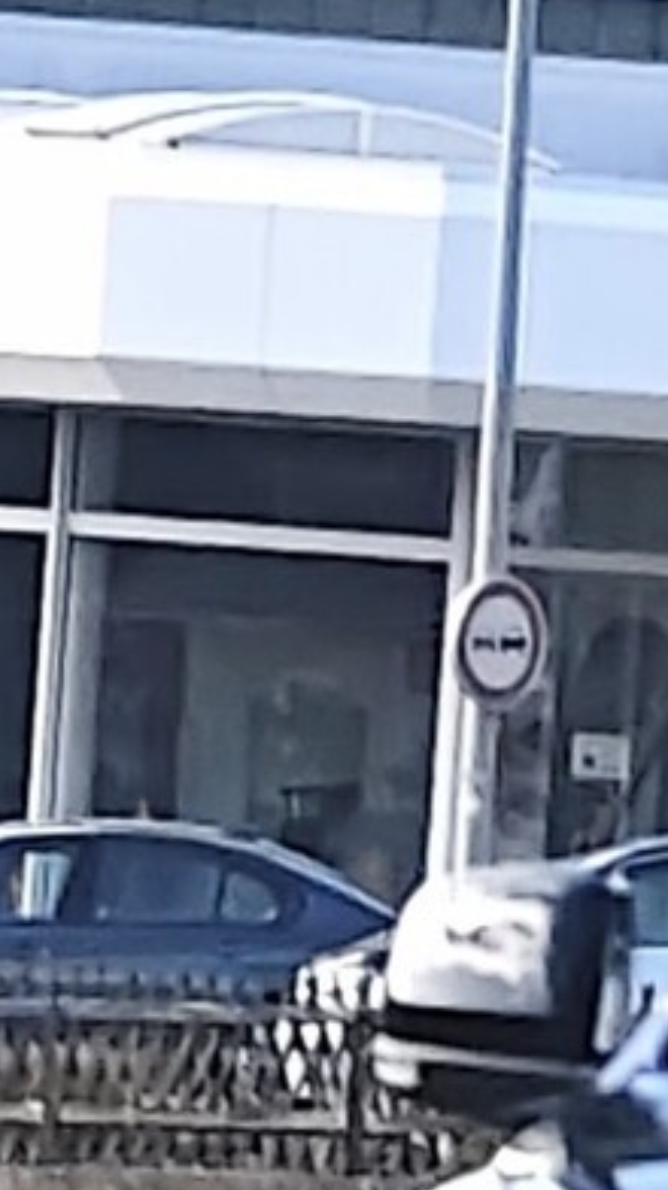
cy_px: 1284
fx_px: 15236
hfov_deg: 2.5
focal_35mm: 483
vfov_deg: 4.5
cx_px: 1855
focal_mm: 22.5
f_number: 2.3
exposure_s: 1/800
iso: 800
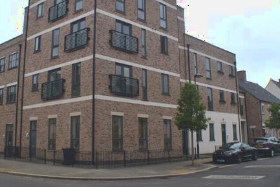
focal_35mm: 56
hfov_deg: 35.7
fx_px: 434
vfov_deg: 24.2
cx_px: 138
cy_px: 60
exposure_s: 1/320
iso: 400
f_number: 11
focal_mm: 23
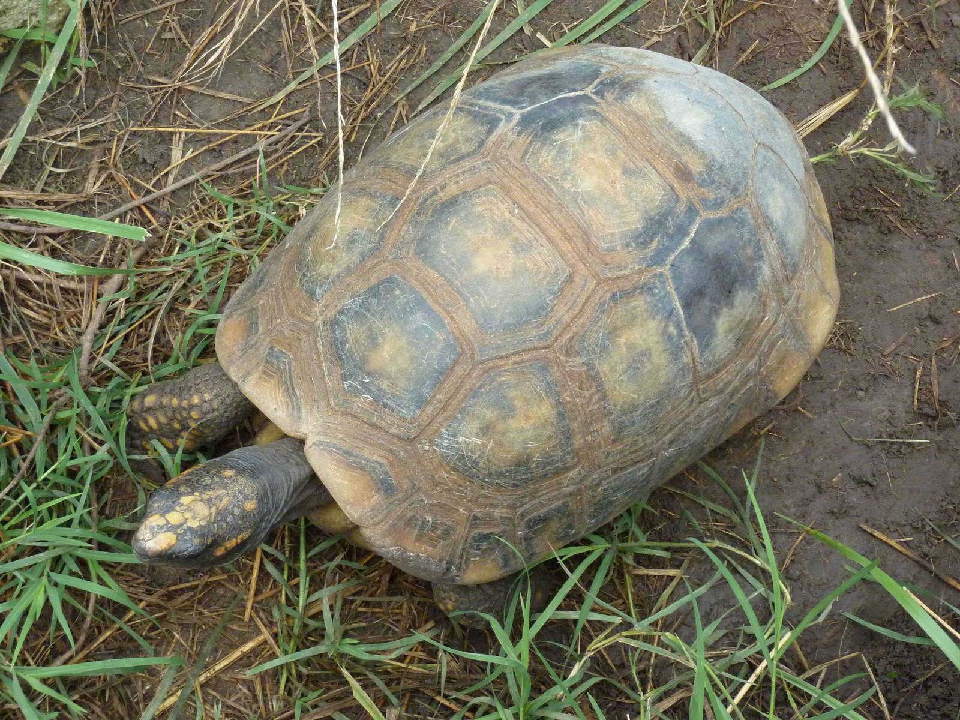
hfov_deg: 30.7
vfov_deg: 23.3
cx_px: 480
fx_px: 1747
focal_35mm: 63
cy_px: 360
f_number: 4
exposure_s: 1/250
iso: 400
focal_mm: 10.3
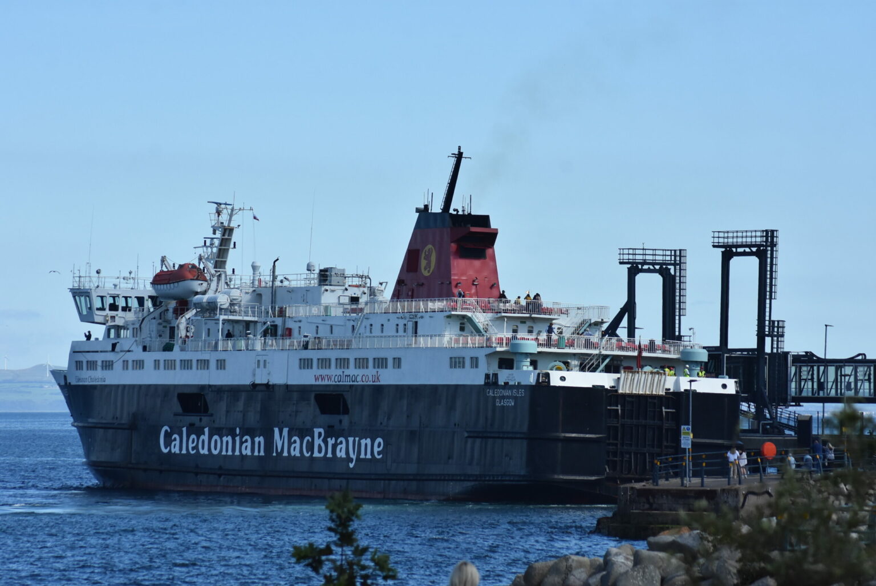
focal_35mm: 218
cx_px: 438
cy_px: 293
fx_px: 5297
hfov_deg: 9.5
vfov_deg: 6.3
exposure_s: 1/2500
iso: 800
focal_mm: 145
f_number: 6.3
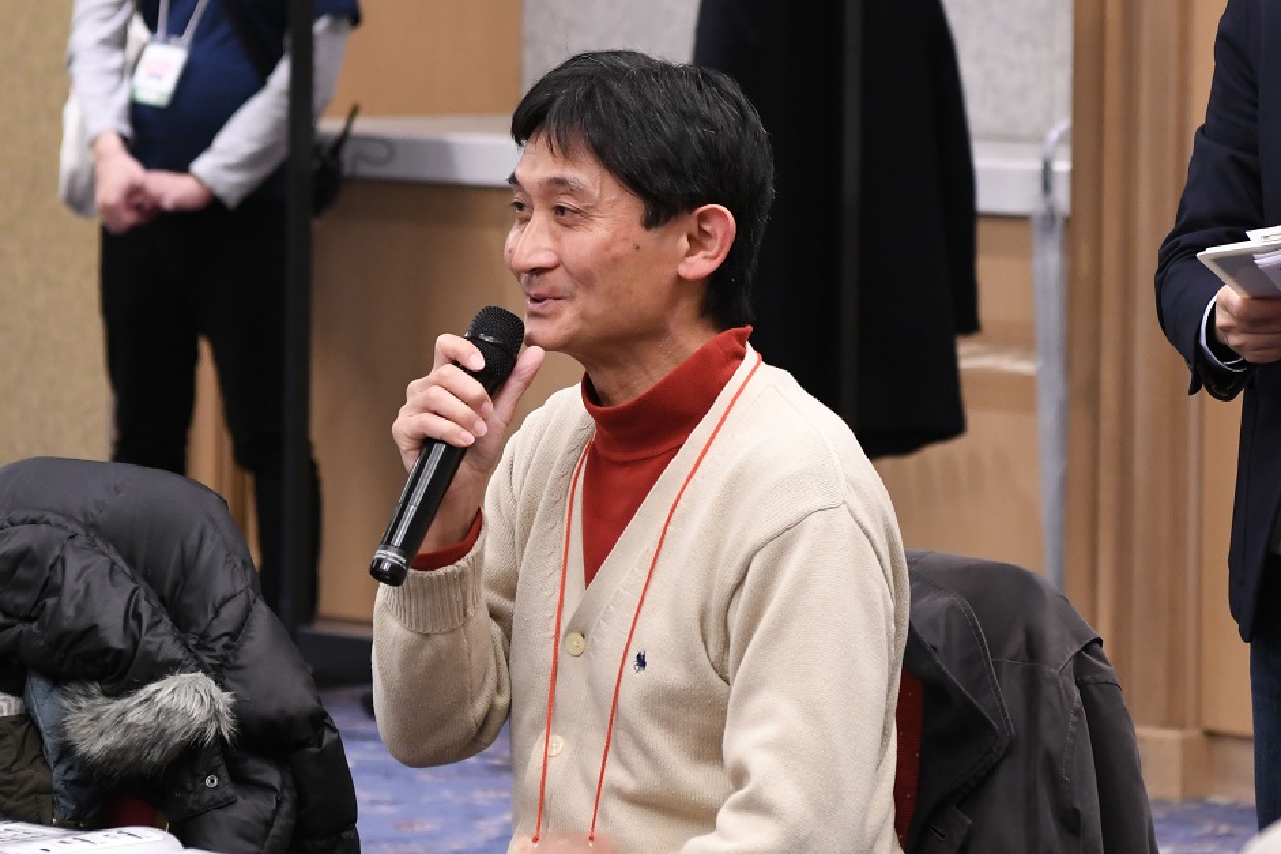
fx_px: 2490
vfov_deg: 19.4
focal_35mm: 70
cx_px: 640
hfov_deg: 28.8
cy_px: 427
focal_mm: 70
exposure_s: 1/60
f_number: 4
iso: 1600
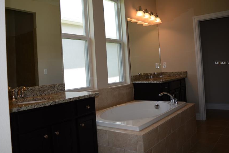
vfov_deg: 40.9
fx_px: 203
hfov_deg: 58.4
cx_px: 95
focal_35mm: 32
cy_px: 63
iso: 200
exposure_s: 1/200
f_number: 3.5
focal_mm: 18
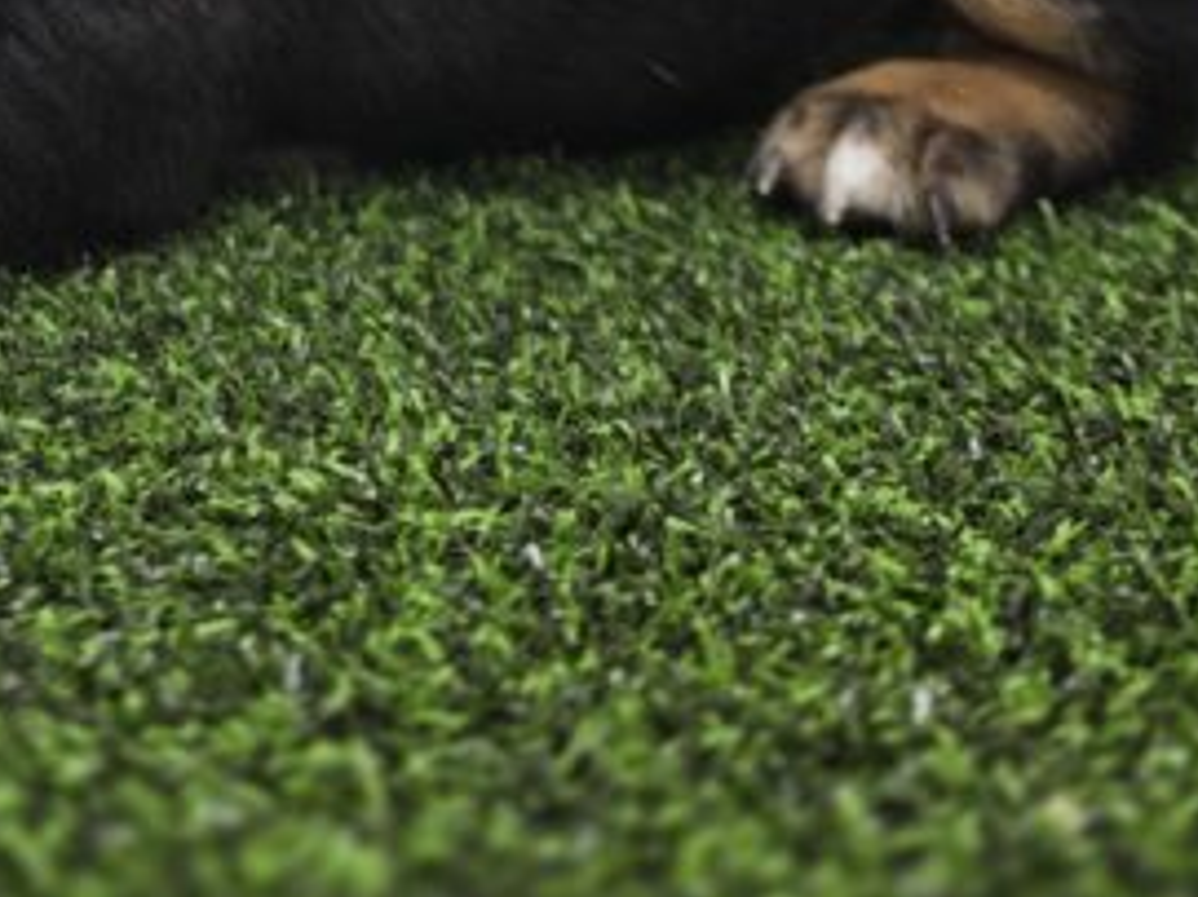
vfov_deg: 15.1
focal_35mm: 87
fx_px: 3010
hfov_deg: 21.6
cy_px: -619
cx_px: -27
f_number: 1.7
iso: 40
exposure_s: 1/120
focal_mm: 6.3
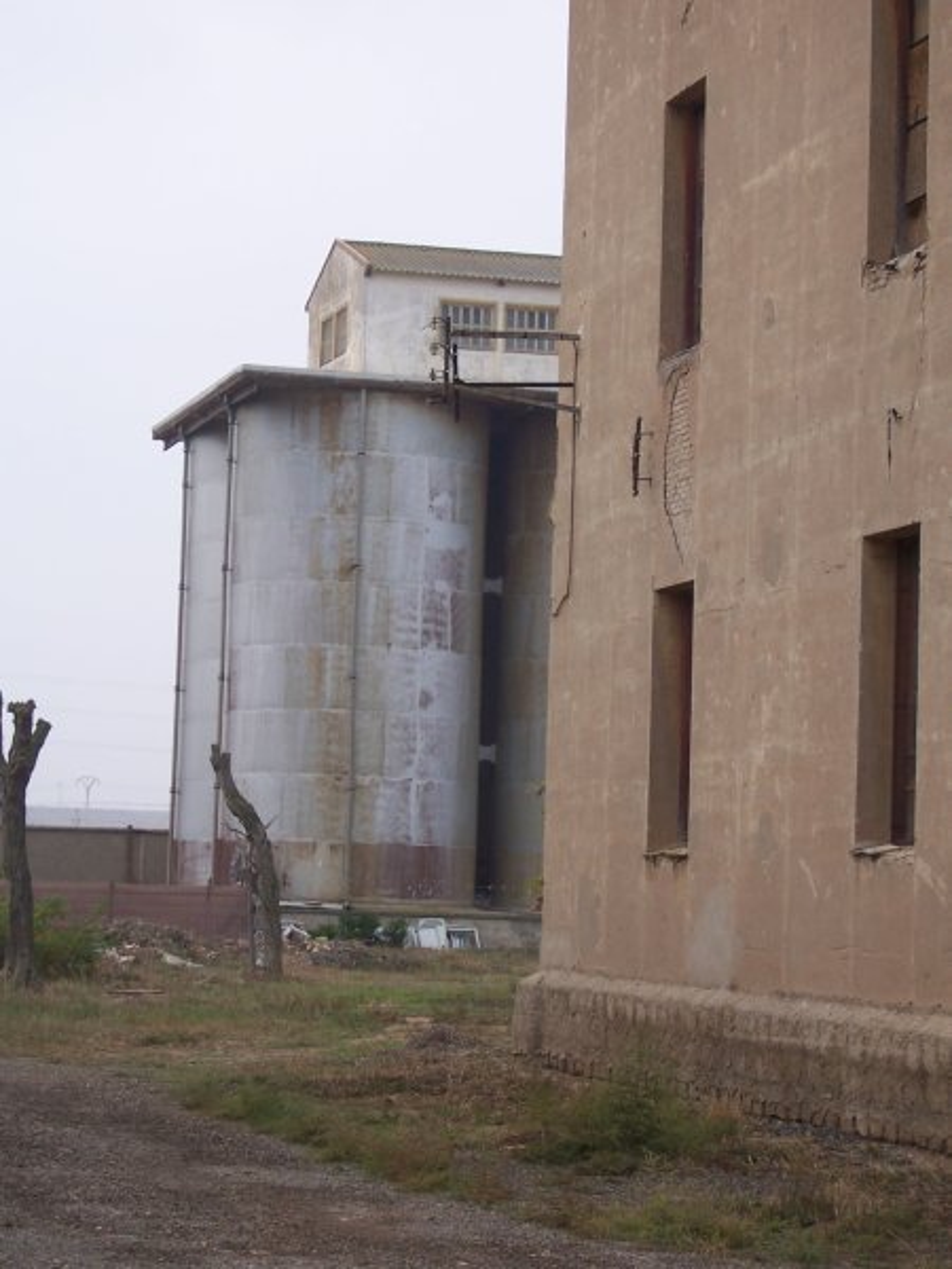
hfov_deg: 13.7
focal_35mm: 108
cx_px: 476
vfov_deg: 18.2
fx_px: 3960
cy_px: 634
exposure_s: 1/125
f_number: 5.6
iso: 80
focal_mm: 18
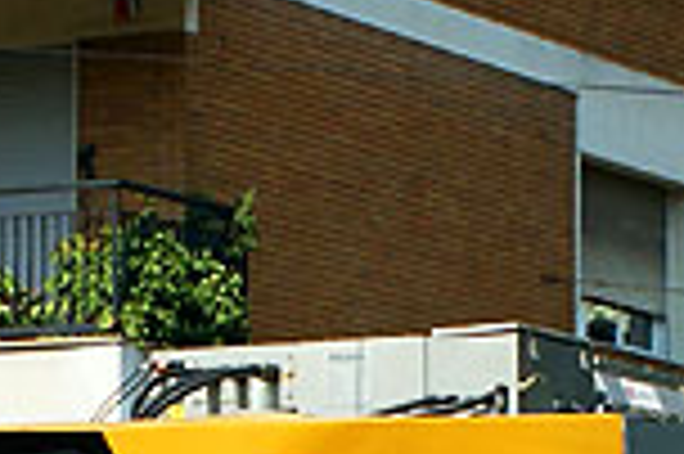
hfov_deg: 5.8
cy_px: 634
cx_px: 288
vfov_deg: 3.9
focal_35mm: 354
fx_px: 6726
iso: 200
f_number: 5.6
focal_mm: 35
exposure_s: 1/640
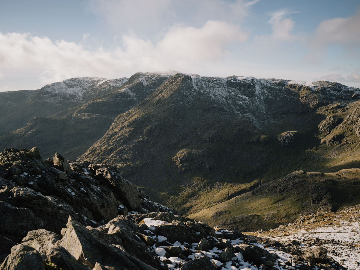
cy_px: 135
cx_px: 180
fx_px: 364
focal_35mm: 35
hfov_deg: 52.6
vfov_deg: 40.7
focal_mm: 45
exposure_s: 1/350
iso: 200
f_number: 9.5
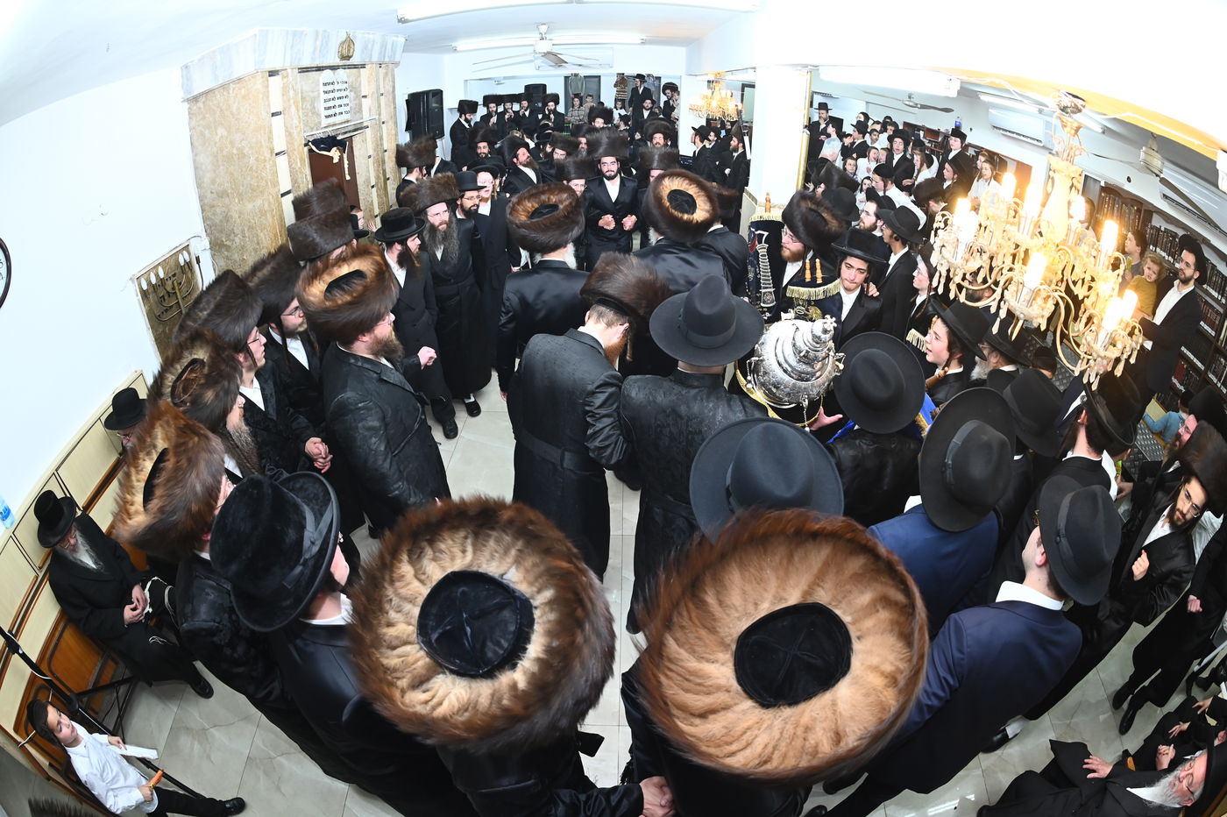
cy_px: 408
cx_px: 614
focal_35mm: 16
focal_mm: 16
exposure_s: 1/200
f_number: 7.1
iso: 1600
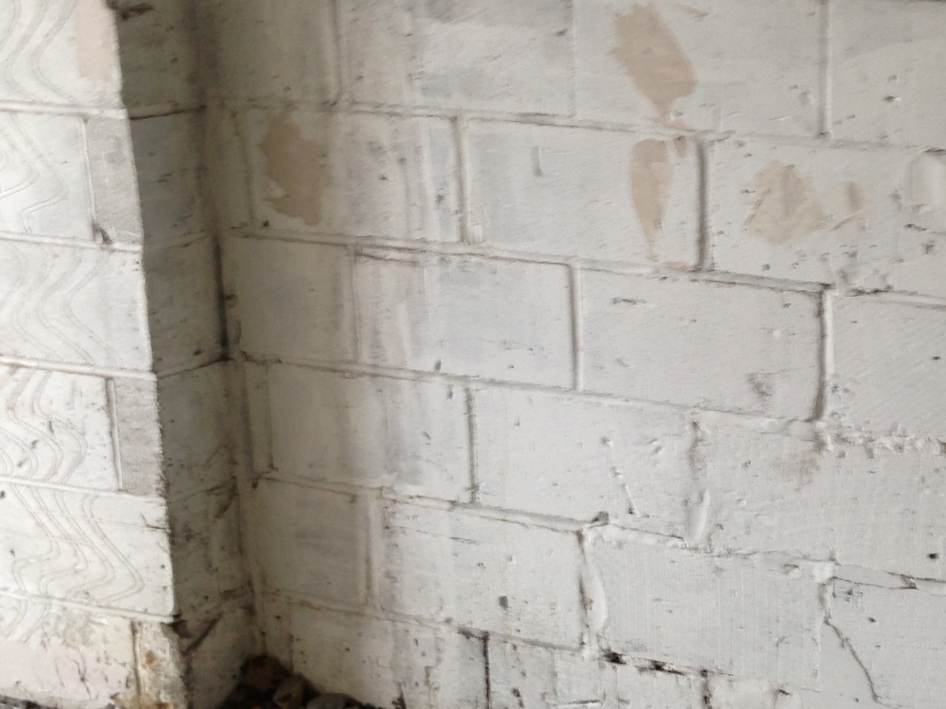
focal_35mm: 72
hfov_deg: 26.1
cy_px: 432
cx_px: 864
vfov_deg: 20.4
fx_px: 1968
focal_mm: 4.13
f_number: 2.4
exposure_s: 1/20
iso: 50
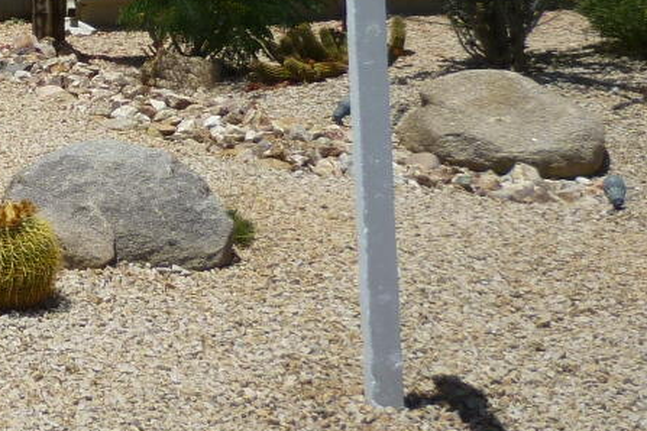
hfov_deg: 17.7
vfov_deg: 12.4
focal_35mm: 108
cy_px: -80
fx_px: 1941
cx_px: -207
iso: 80
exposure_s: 1/800
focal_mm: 5.2
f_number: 4.5
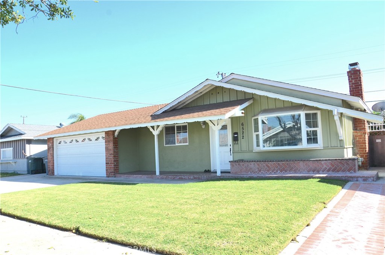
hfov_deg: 67.5
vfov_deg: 47.7
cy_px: 128
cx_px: 192
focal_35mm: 27
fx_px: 288
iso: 160
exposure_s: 1/250
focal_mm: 18
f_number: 8
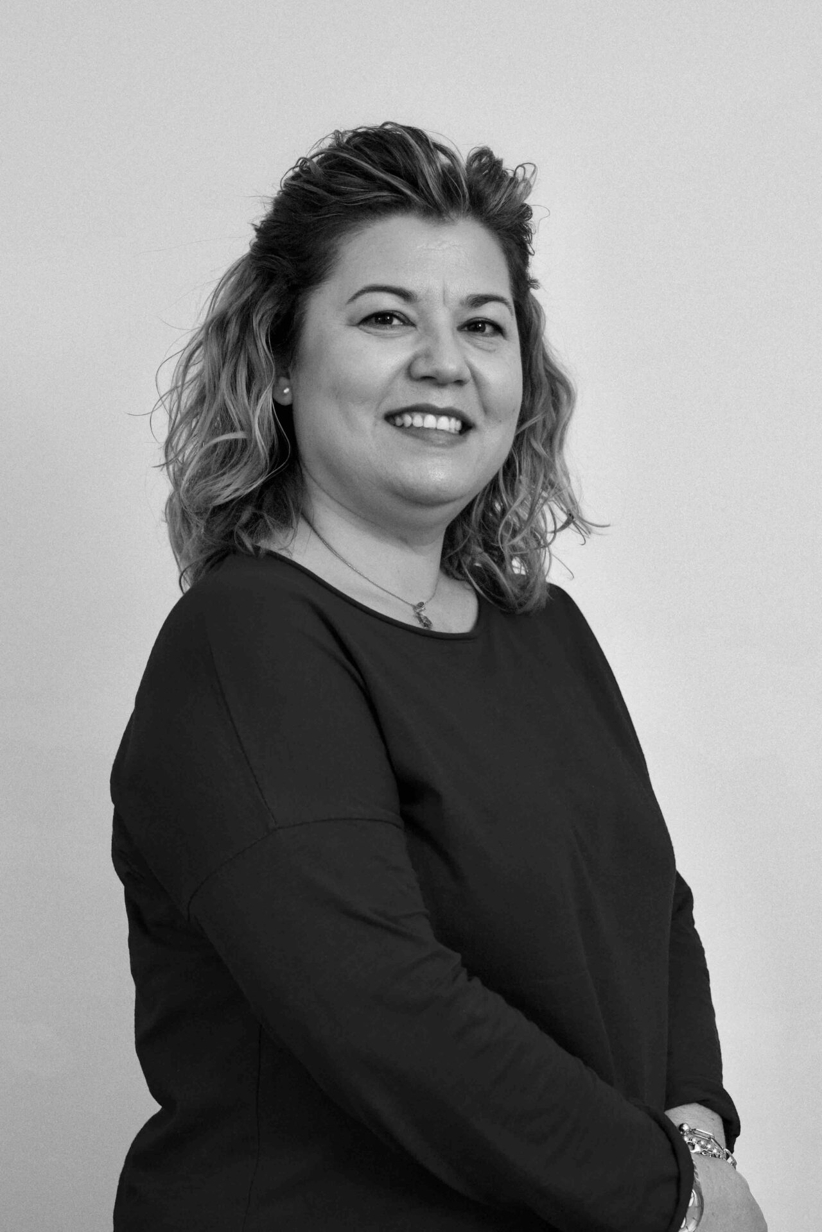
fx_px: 2569
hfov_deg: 18.2
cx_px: 411
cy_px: 616
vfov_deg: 27.0
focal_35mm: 75
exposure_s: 1/125
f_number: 4
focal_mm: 50
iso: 800
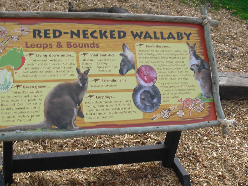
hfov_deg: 35.5
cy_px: 88
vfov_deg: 27.0
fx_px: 387
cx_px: 117
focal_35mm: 54
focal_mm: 6.3
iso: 100
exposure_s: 1/100
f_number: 7.8
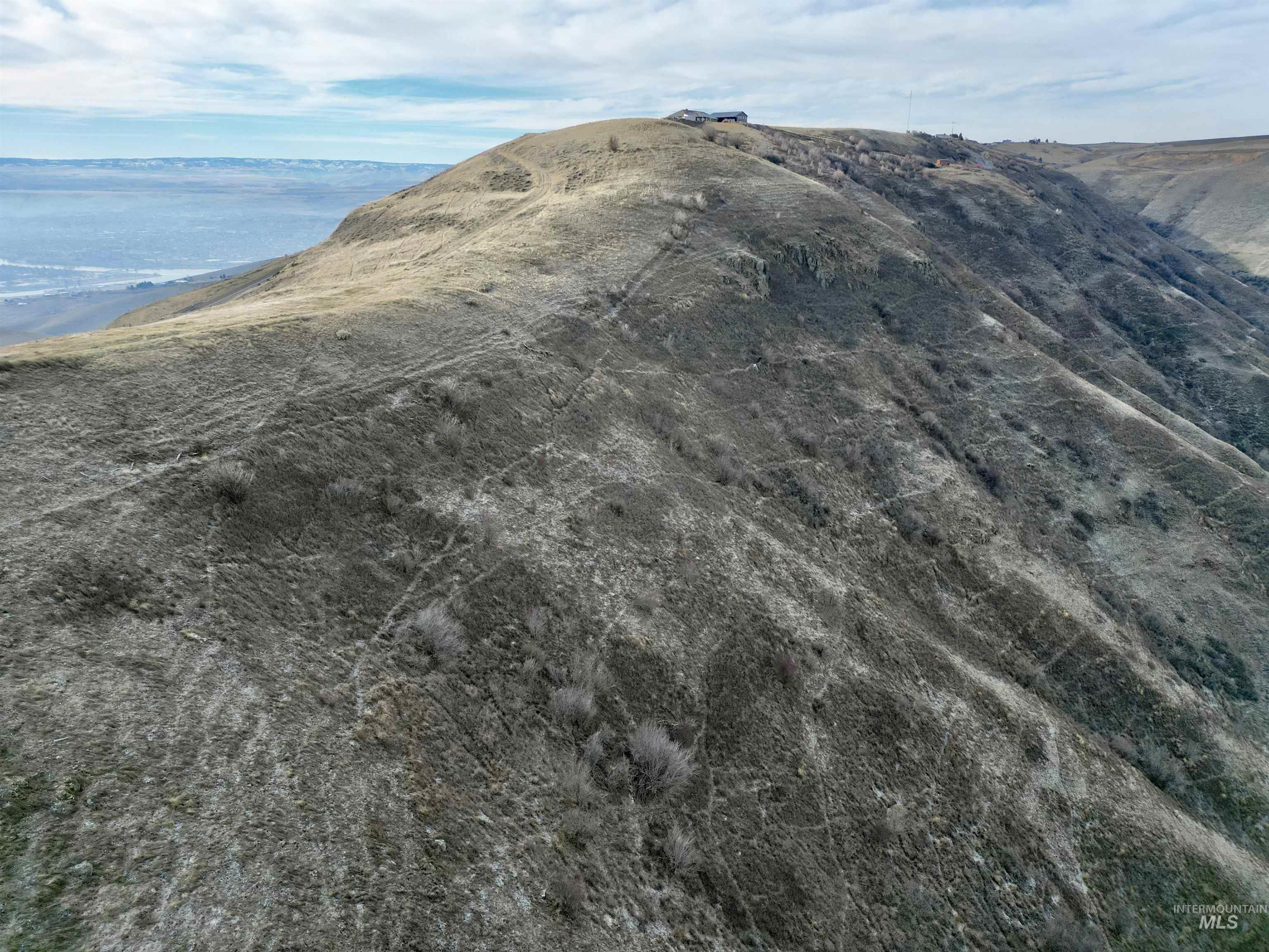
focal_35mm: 24
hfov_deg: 71.6
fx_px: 880
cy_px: 476
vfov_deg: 56.8
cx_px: 634
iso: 110
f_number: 1.7
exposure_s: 1/2000
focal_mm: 6.72
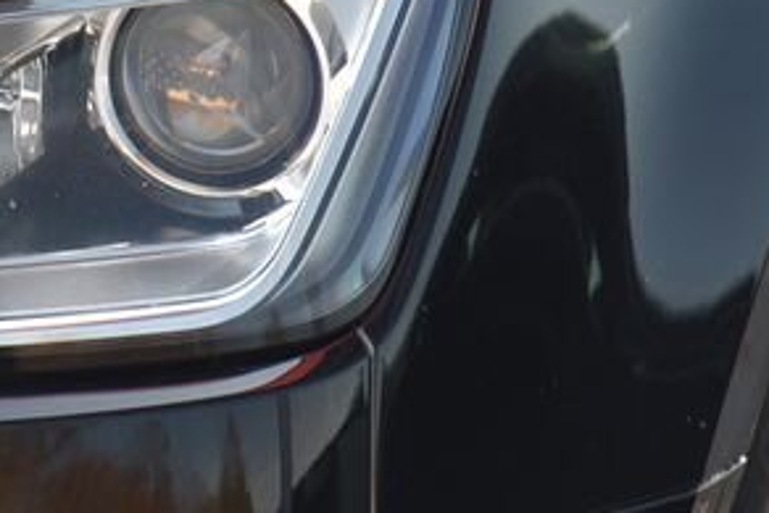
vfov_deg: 3.3
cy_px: 24
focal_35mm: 421
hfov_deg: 4.9
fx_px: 8997
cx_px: -345
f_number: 4.5
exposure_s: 1/80
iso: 500
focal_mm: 120
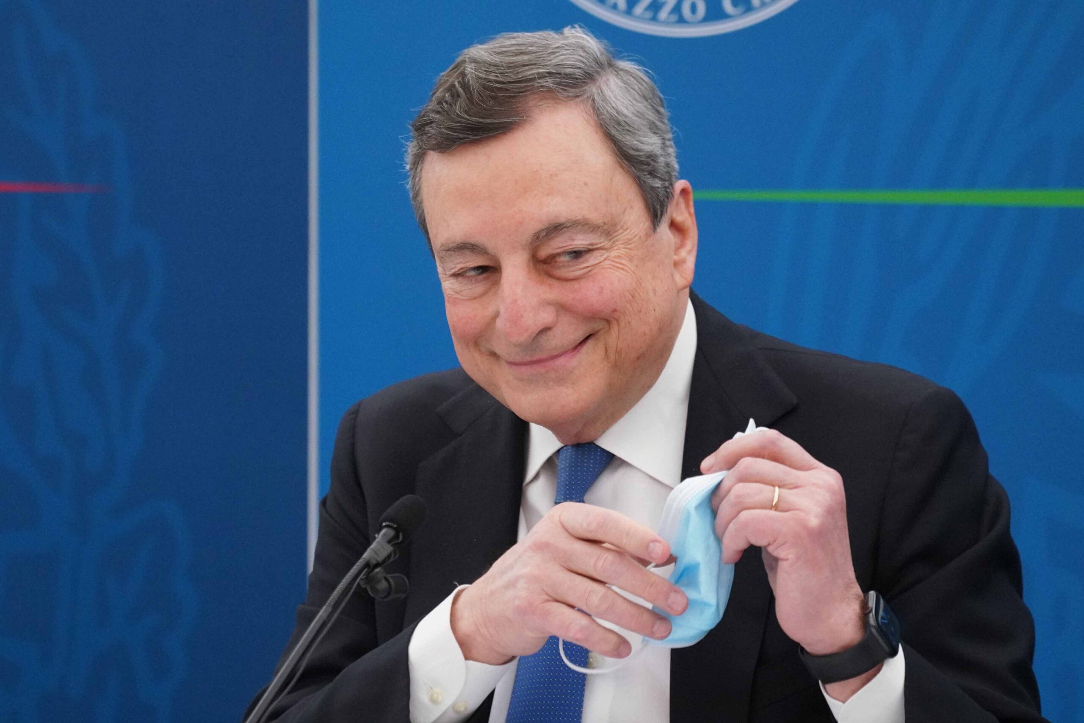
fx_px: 14905
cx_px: 542
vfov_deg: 2.8
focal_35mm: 495
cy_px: 362
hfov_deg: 4.2
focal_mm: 330
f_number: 5.6
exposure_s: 1/200
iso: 5000
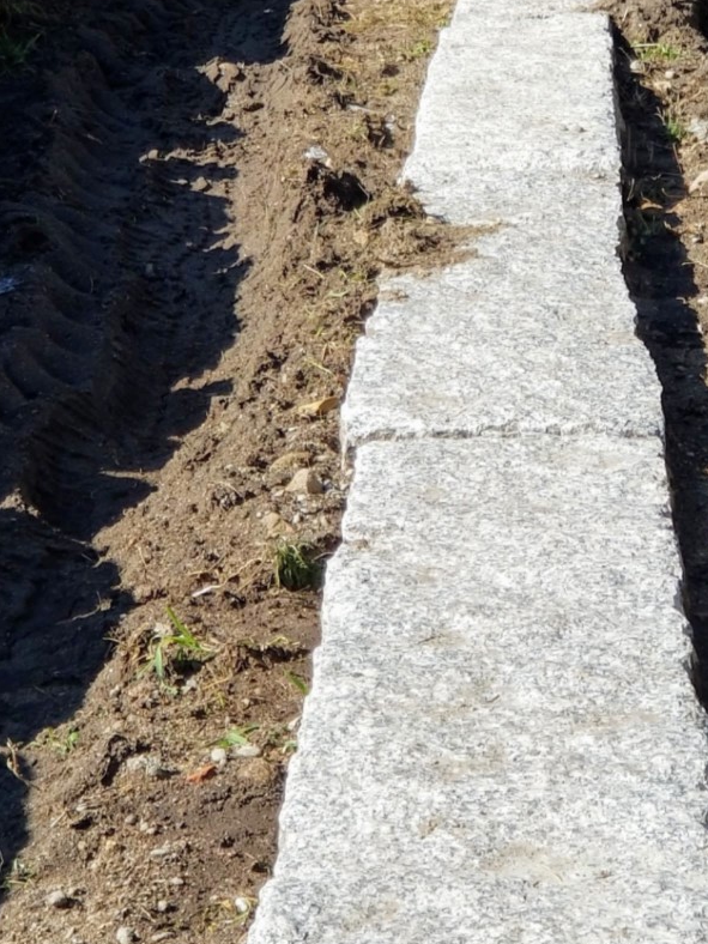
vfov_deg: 14.8
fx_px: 3627
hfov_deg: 11.1
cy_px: 205
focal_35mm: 133
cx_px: 633
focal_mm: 6
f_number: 2.4
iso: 25
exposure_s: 1/662
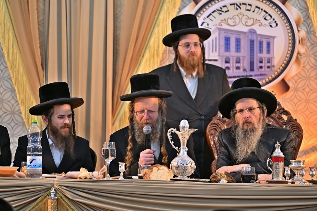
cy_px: 106
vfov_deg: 7.8
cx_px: 158
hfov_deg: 11.7
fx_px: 1541
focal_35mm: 175
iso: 500
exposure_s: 1/250
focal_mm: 175
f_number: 2.8
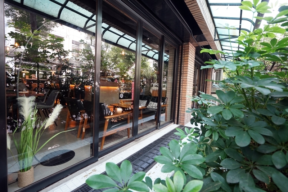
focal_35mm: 16
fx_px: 128
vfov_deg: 73.7
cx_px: 144
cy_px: 96
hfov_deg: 96.7
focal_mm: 16
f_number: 5.6
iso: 1000
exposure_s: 1/60
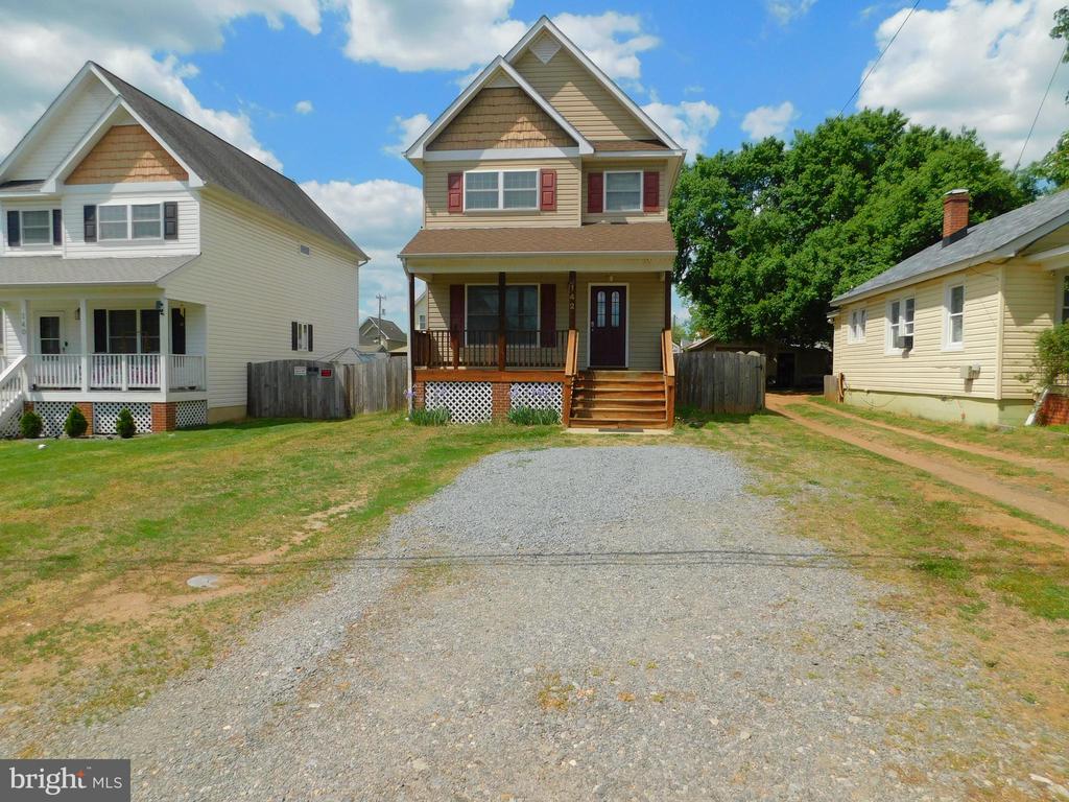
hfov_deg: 73.9
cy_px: 401
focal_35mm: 23
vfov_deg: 58.9
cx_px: 534
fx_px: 710
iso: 125
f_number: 6
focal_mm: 4
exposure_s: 1/640
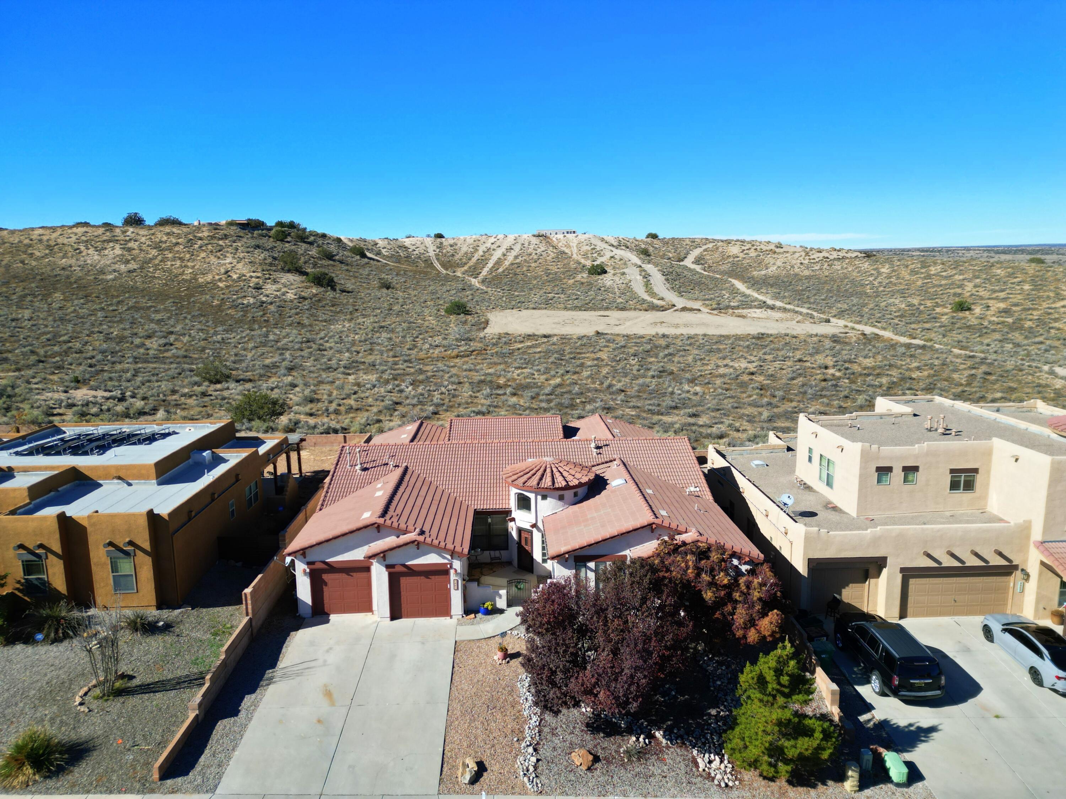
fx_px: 739
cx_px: 533
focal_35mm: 24
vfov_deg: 56.8
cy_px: 400
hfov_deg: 71.6
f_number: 1.7
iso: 120
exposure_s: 1/2500
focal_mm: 6.72
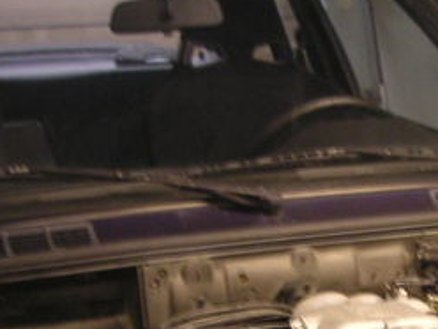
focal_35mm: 98
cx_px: 404
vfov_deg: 14.5
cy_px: 412
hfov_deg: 19.6
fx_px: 1240
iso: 100
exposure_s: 1/10
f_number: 2.8
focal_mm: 6
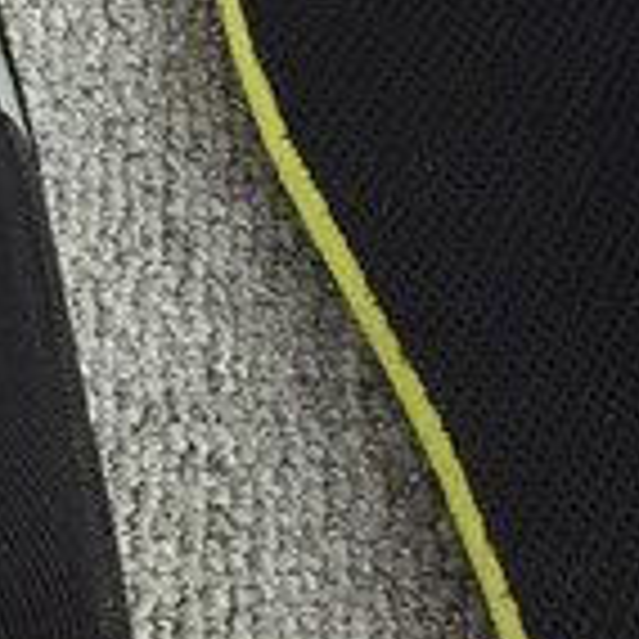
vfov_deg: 10.0
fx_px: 3634
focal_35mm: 174
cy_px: 281
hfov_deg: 10.0
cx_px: 99
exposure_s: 1/100
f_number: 2.4
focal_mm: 3.3
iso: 25
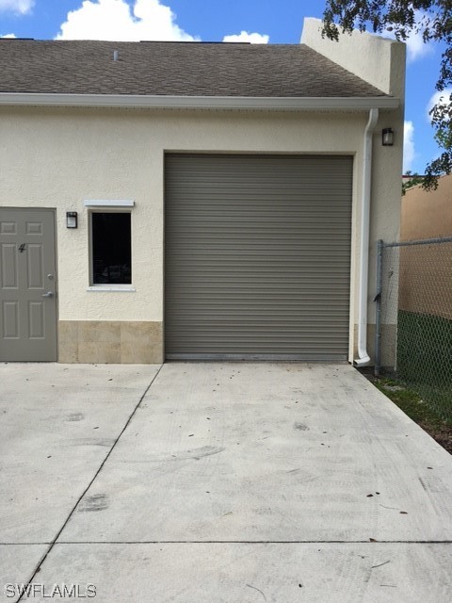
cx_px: 226
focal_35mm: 29
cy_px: 302
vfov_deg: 61.7
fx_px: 505
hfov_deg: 48.2
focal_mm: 4.15
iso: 25
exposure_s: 1/725
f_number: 2.2
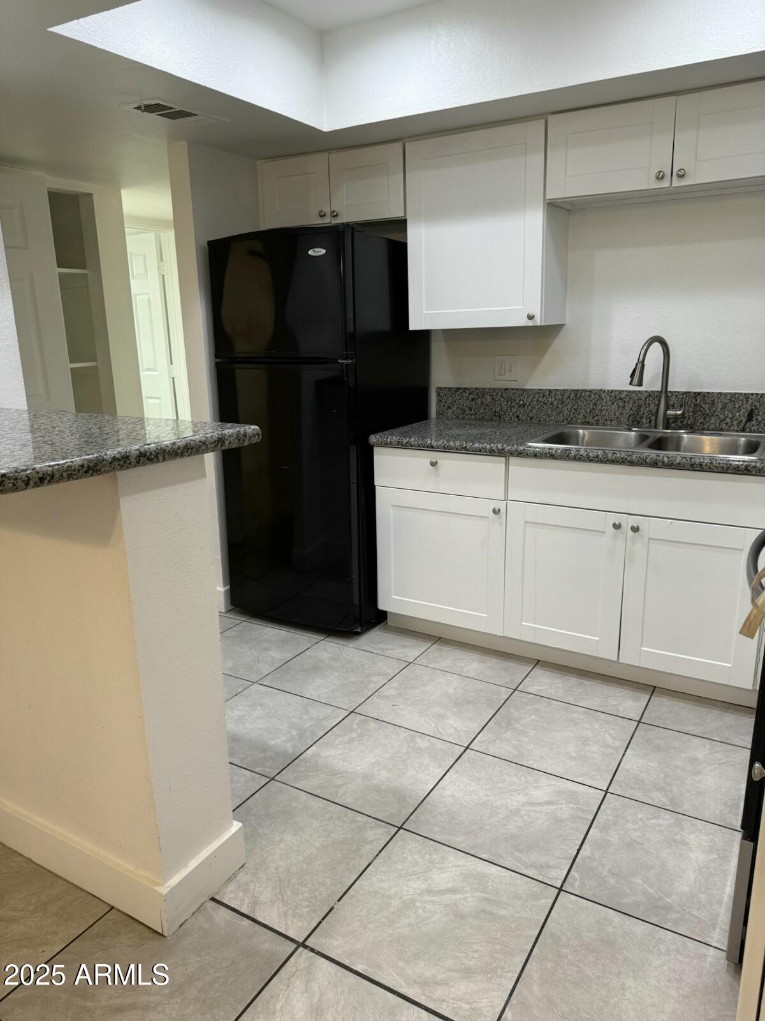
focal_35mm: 24
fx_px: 707
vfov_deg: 71.6
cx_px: 382
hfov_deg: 56.8
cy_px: 510
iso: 160
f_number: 1.78
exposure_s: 1/120
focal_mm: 6.76
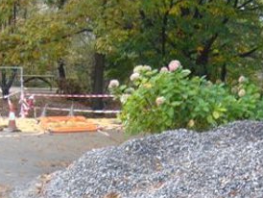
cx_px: 136
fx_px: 669
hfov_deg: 22.2
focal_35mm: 88
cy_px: 191
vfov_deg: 16.5
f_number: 2.8
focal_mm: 5.8
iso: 100
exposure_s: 1/80
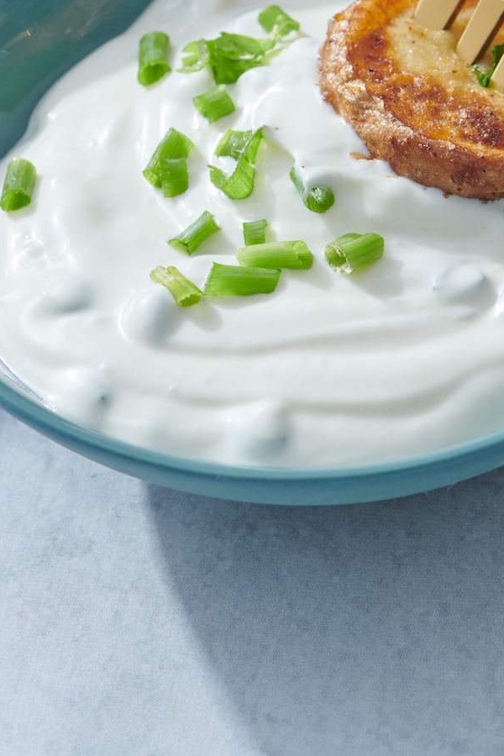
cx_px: 306
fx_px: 4410
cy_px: 76
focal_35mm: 210
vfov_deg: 9.8
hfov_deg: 6.5
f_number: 14
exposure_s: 1/250
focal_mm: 105
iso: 320
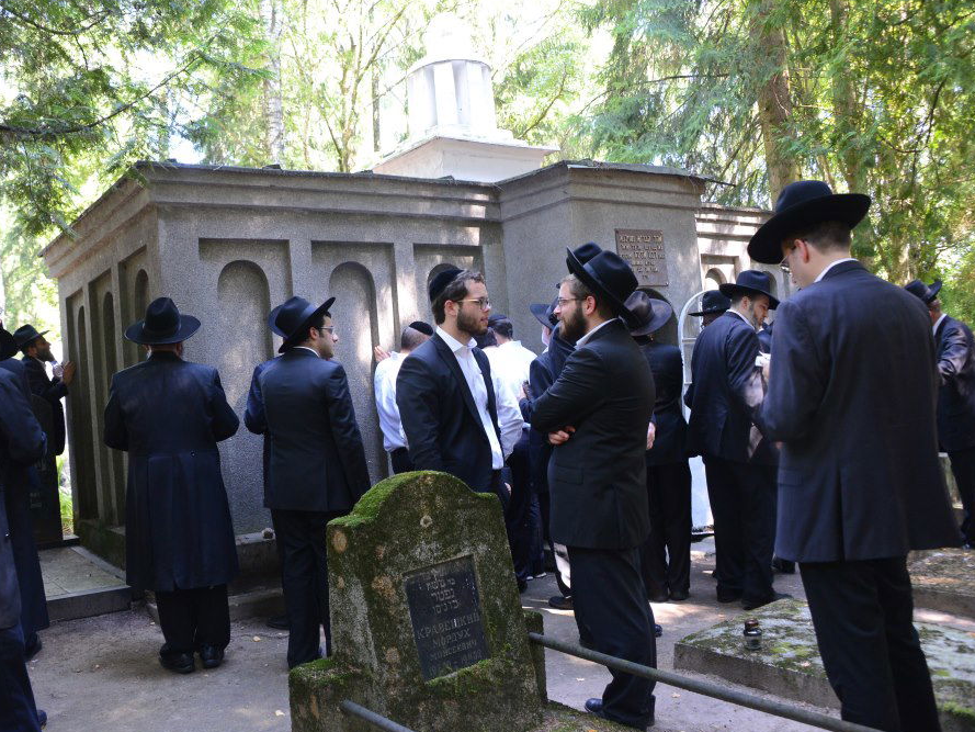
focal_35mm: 31
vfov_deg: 45.5
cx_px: 418
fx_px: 873
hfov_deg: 58.1
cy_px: 367
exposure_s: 1/80
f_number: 5
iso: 2000
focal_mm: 28
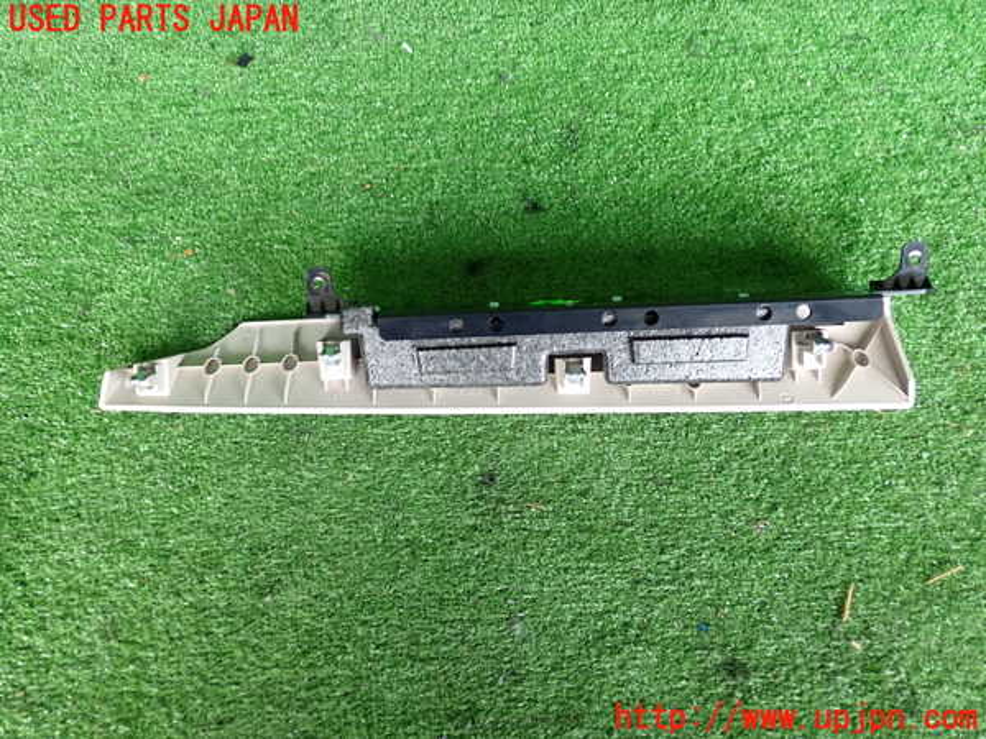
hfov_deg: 60.0
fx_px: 855
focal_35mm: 30
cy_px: 370
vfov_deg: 46.8
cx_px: 493
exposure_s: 1/80
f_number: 2.3
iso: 200
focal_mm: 5.4
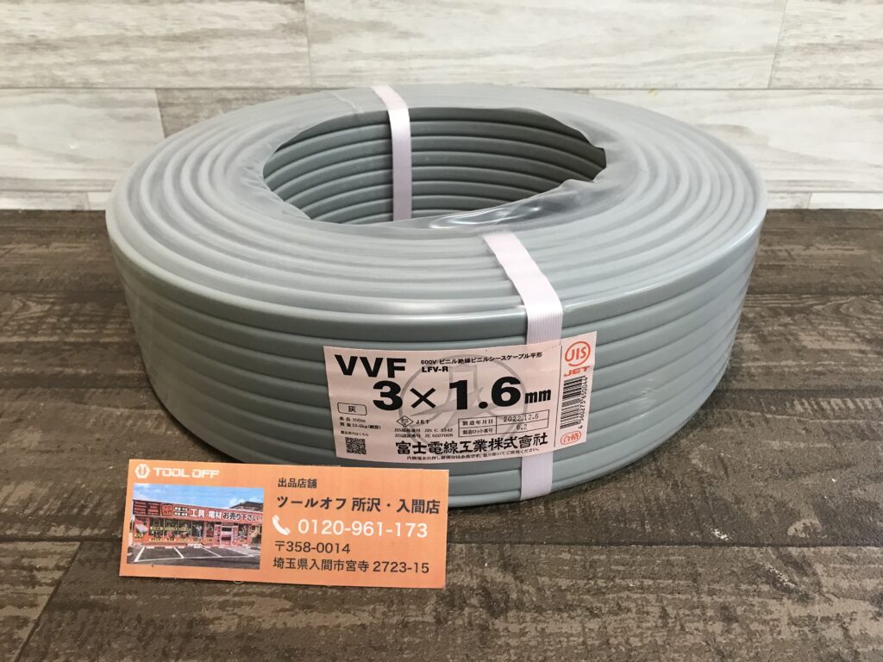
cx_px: 442
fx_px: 714
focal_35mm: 28
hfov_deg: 63.4
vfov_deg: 49.7
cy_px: 331
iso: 40
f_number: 1.8
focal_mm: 3.99
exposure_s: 1/25
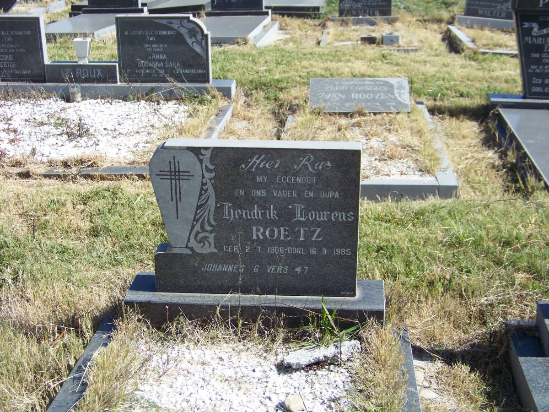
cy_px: 206
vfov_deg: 26.6
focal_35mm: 55
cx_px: 274
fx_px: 872
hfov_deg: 34.9
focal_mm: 9.36
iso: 64
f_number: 3.2
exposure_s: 1/640
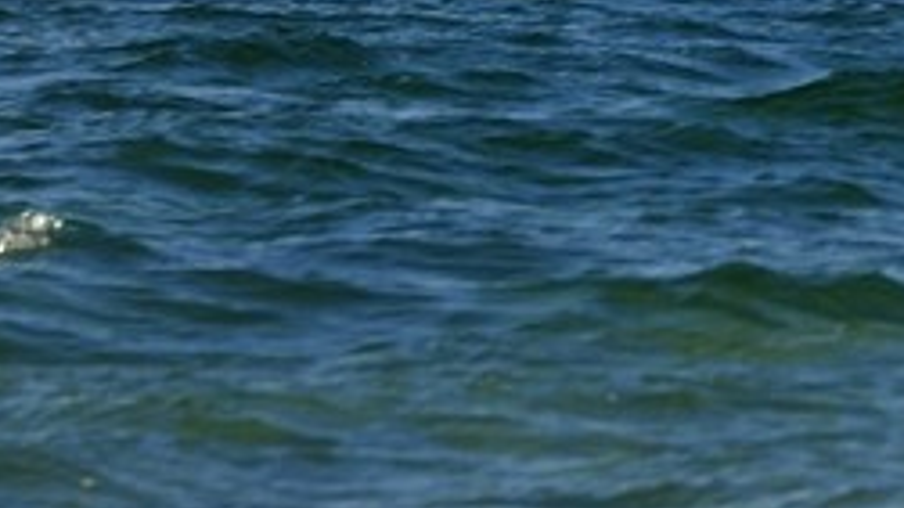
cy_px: -1387
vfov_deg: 1.0
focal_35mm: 1200
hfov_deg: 1.8
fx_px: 28755
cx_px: 2039
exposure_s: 1/500
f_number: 9
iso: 200
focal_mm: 180
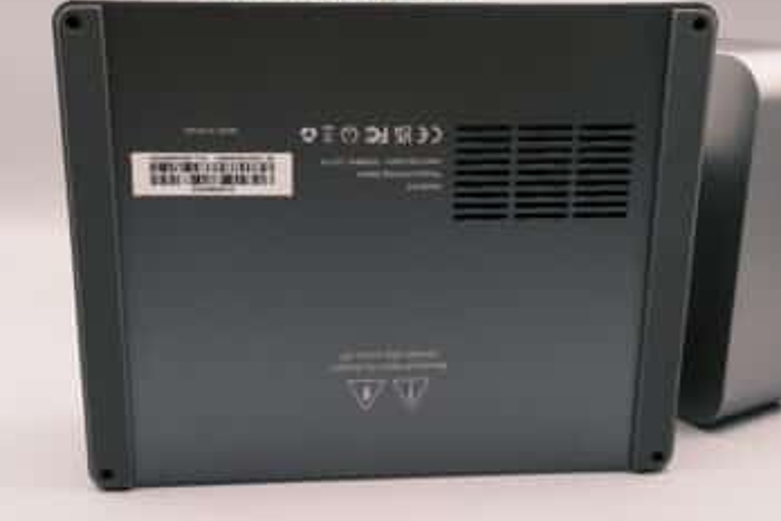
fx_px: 998
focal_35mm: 46
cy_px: 276
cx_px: 382
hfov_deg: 42.7
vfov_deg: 29.2
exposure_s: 1/100
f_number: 8
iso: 1000
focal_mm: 27.1
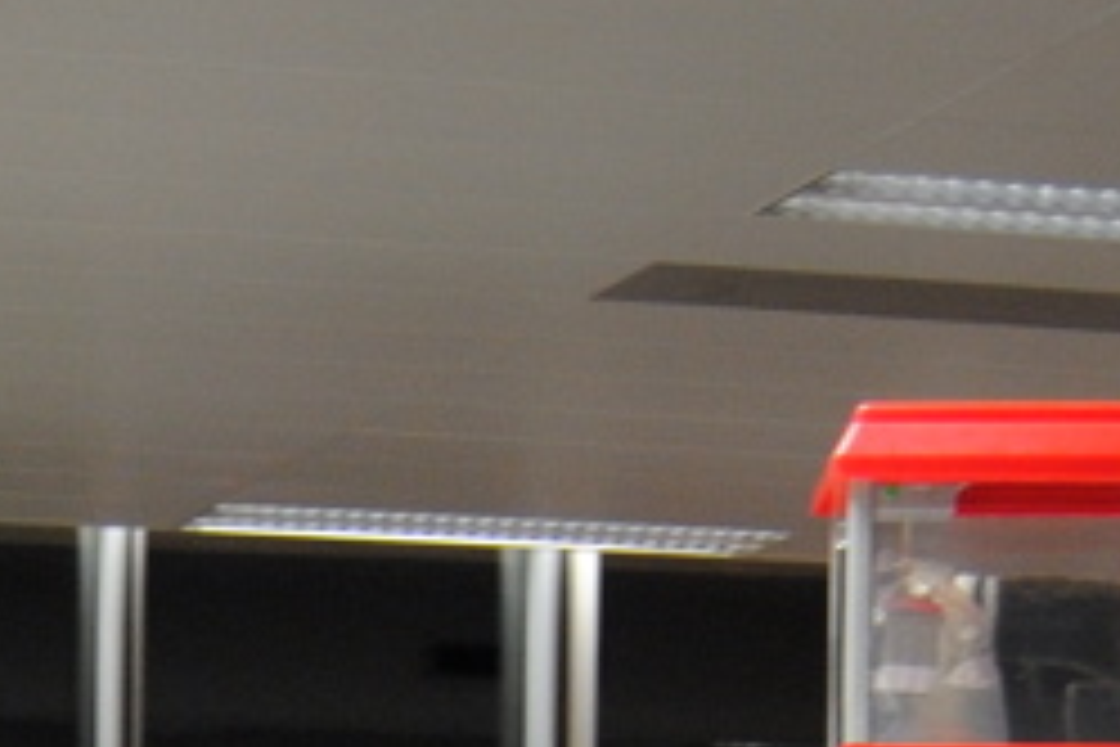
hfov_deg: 13.8
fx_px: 4542
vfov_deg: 8.9
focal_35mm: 146
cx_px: -121
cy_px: 1498
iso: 360
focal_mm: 18
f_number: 3.5
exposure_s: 1/30
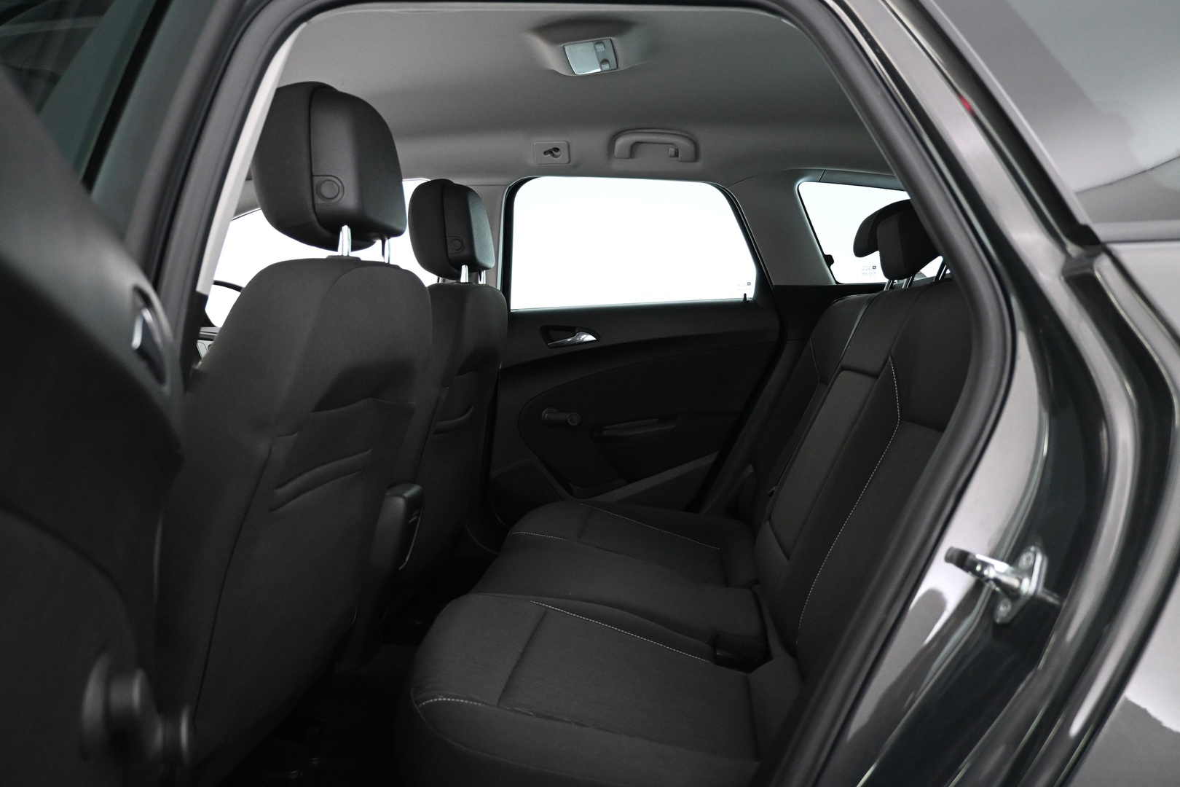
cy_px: 394
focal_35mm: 26
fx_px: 860
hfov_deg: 68.9
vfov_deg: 49.1
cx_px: 590
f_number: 3.5
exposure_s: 1/30
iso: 2500
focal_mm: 17.5
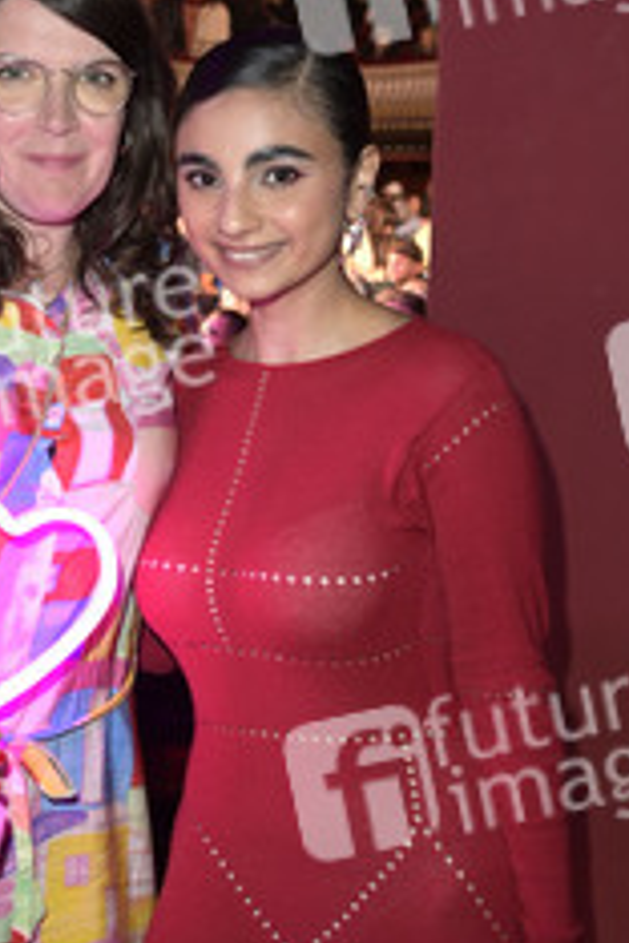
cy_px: 564
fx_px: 1520
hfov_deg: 23.0
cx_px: 125
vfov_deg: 34.4
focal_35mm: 58
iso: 2000
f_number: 5.6
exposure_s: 1/30
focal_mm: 34
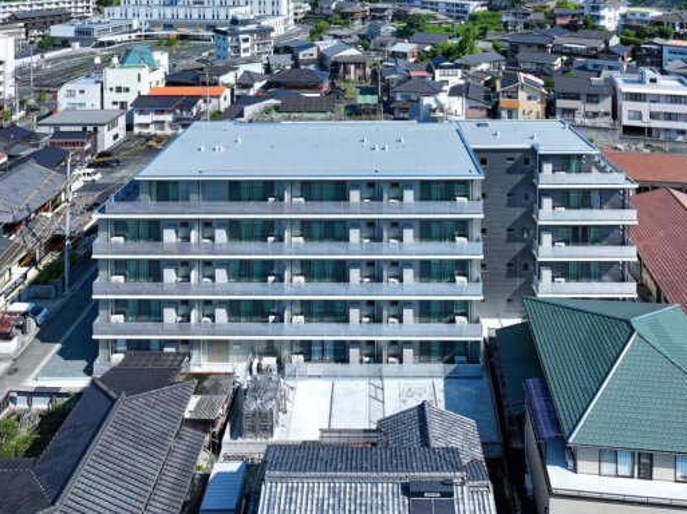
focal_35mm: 25
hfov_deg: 69.4
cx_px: 355
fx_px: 496
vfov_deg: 54.8
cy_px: 260
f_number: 2.8
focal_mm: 12.29
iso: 110
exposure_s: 1/2000
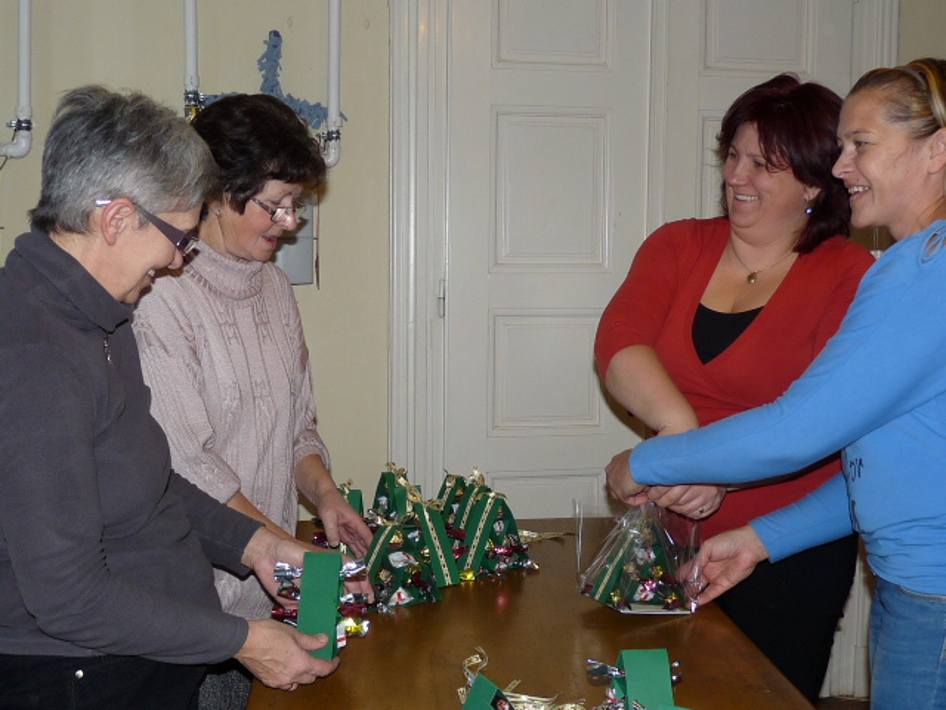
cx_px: 473
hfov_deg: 42.1
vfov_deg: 32.2
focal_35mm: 45
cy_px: 355
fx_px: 1230
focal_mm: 4.8
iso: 100
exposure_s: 1/30
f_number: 2.8
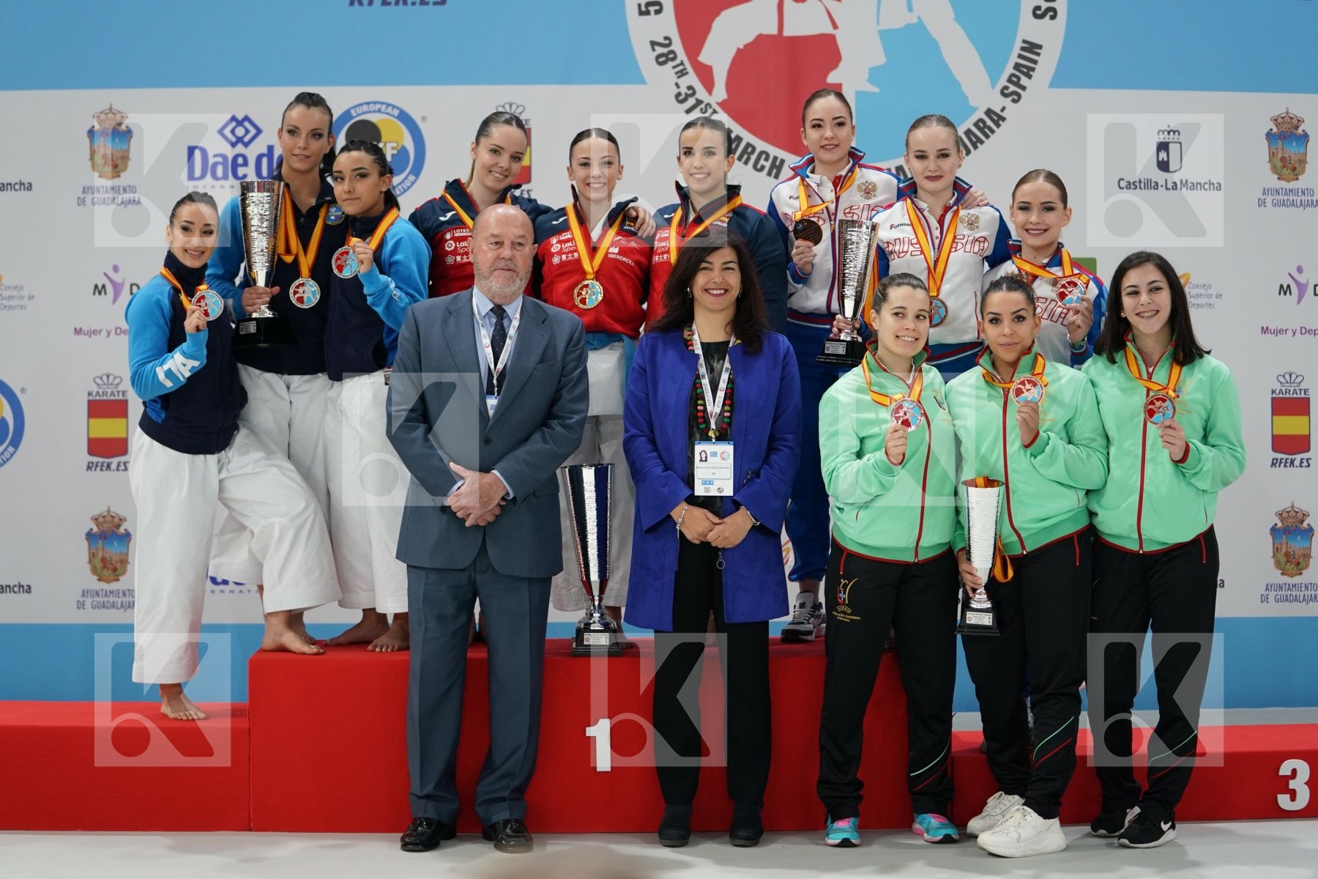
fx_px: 2563
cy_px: 440
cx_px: 659
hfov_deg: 28.8
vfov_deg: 19.5
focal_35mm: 70
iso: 1250
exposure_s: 1/250
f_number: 2.8
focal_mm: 70
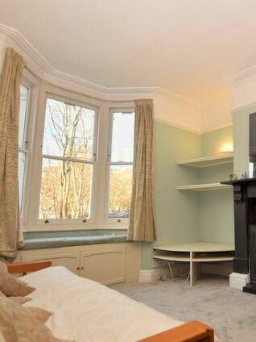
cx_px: 204
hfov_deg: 47.9
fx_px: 270
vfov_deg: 64.5
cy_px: 178
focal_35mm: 27
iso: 100
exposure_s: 1/60
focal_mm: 11.5
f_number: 3.5
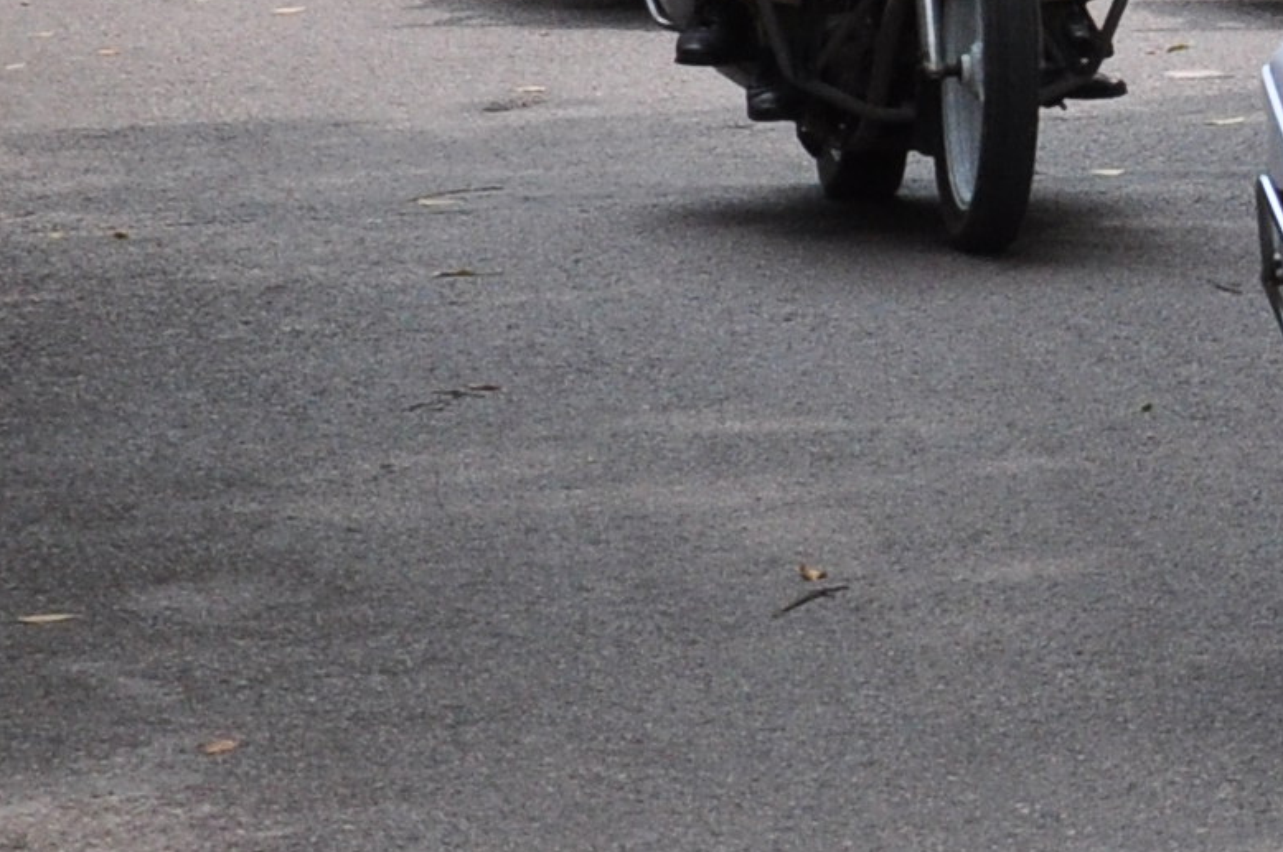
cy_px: -590
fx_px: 10004
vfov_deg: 4.8
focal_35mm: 281
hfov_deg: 7.0
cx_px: 2794
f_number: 6.3
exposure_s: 1/500
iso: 500
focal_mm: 34
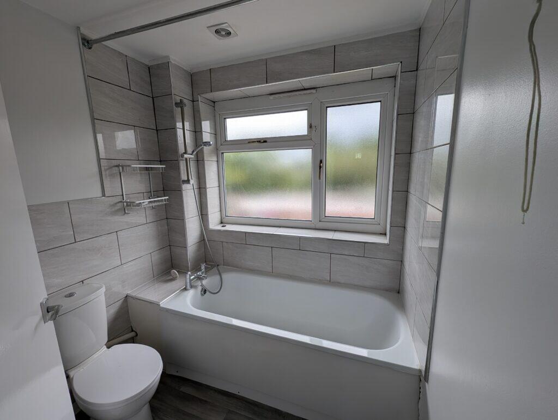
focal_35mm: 13
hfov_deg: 106.1
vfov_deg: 90.1
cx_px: 279
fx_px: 210
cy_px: 210
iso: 51
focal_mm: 1.95
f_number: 2.2
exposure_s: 1/329
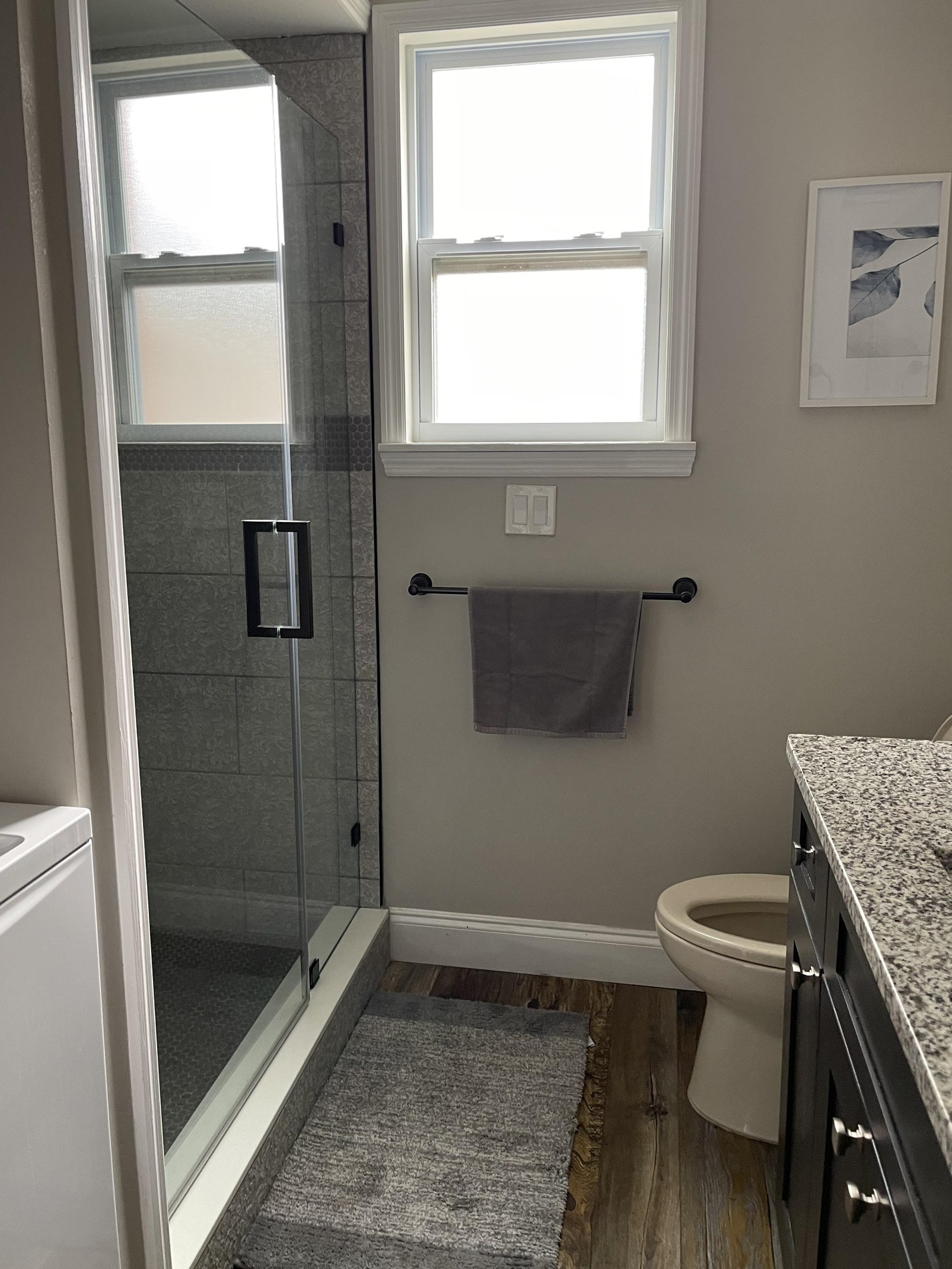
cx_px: 459
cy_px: 596
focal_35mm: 28
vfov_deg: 63.4
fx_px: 1026
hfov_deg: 49.7
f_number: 1.6
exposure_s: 1/60
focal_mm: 5.1
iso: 100
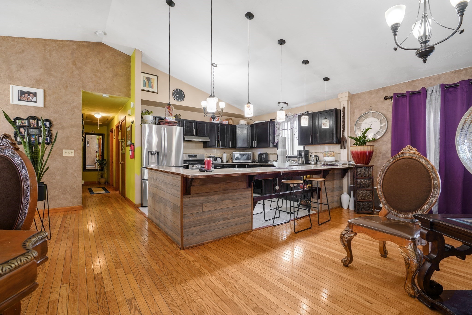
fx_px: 210
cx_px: 236
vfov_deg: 73.8
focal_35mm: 16
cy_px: 158
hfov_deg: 96.7
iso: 200
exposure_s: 1/5
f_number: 8
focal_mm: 16
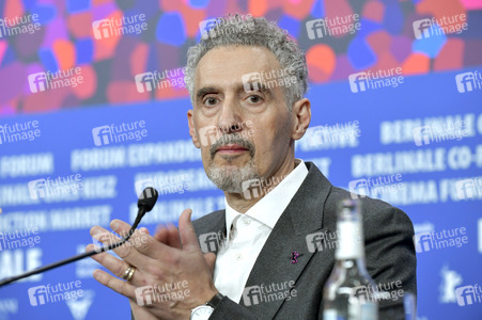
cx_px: 241
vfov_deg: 8.8
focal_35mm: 155
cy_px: 160
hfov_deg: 13.3
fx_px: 2074
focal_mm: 155
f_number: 5.6
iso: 2000
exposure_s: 1/250
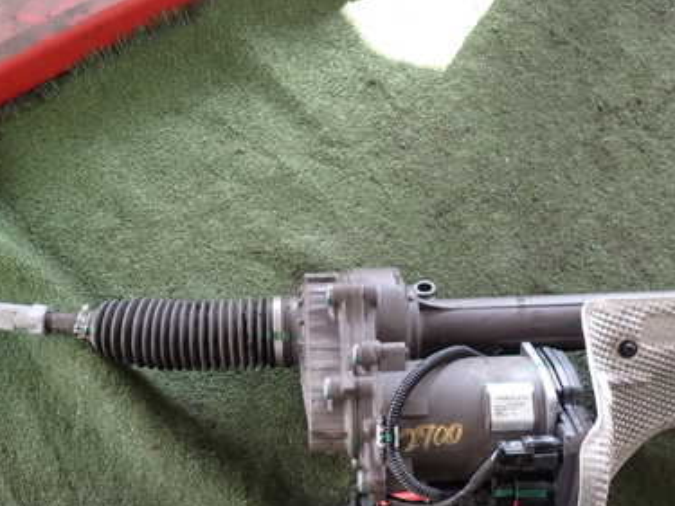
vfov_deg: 35.4
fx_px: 780
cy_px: 358
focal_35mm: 40
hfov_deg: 46.3
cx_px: 239
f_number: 2
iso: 100
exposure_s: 1/60
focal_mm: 4.5
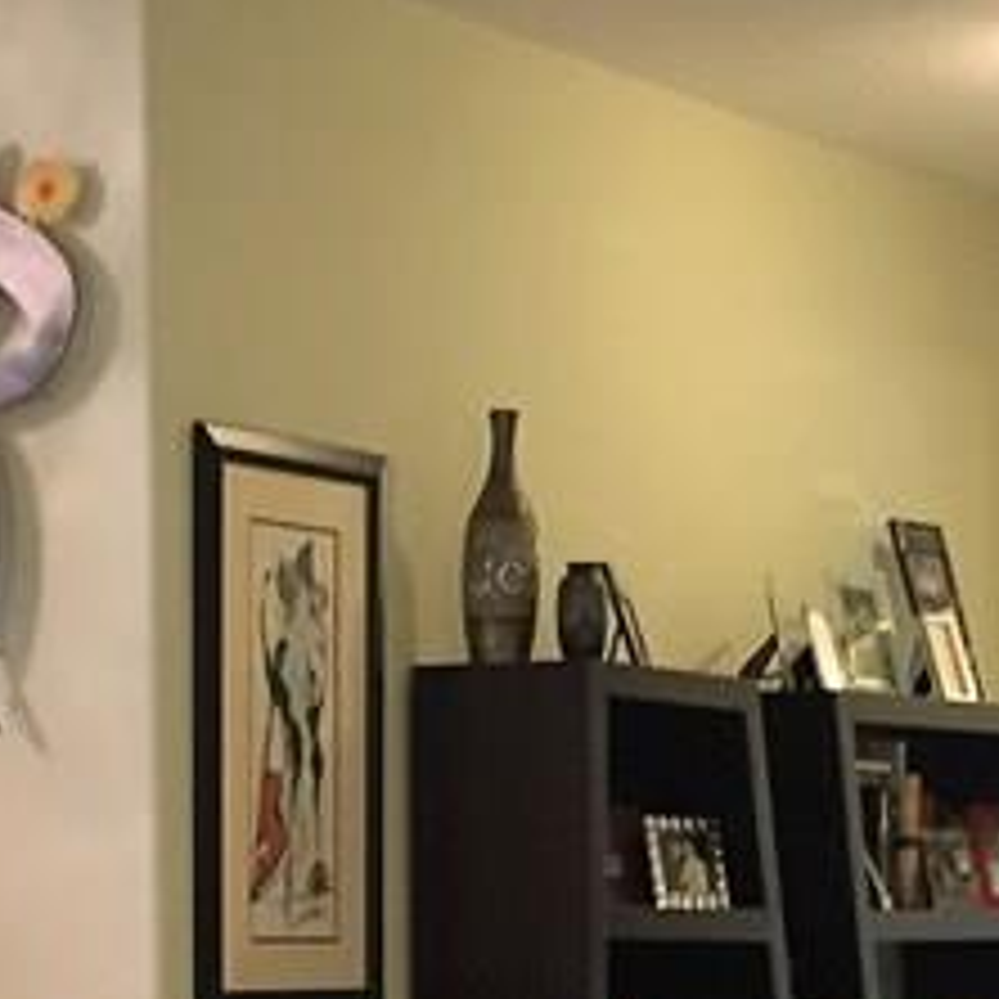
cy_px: 1498
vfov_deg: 13.9
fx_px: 3853
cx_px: 531
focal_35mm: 118
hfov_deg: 14.8
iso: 125
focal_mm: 4.15
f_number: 2.2
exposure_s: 1/30
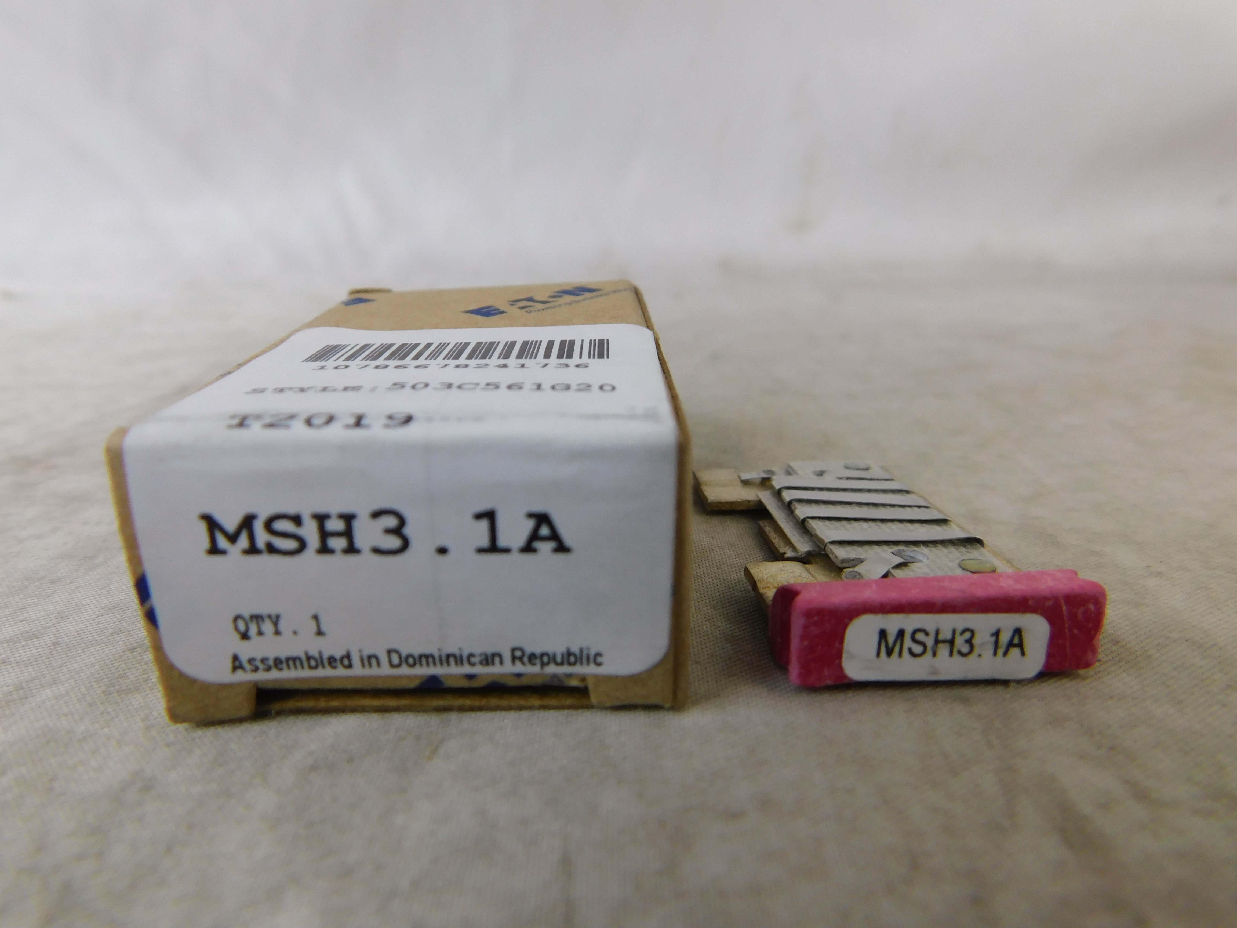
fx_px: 822
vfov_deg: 58.9
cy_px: 464
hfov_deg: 73.9
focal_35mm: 23
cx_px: 618
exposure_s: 1/50
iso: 125
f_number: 3
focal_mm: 4
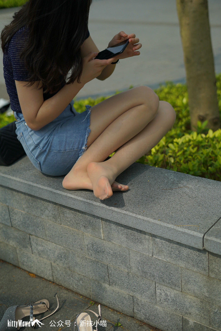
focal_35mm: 50
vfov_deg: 39.6
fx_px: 460
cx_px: 110
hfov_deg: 27.0
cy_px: 166
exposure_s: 1/4000
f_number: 2.8
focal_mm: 50
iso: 100
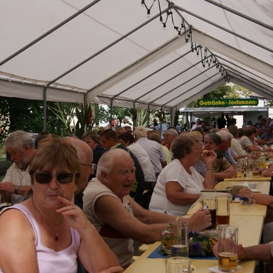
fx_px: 518
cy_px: 138
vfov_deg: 29.6
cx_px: 116
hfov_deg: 29.5
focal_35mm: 58
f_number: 8
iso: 100
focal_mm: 30
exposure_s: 1/160
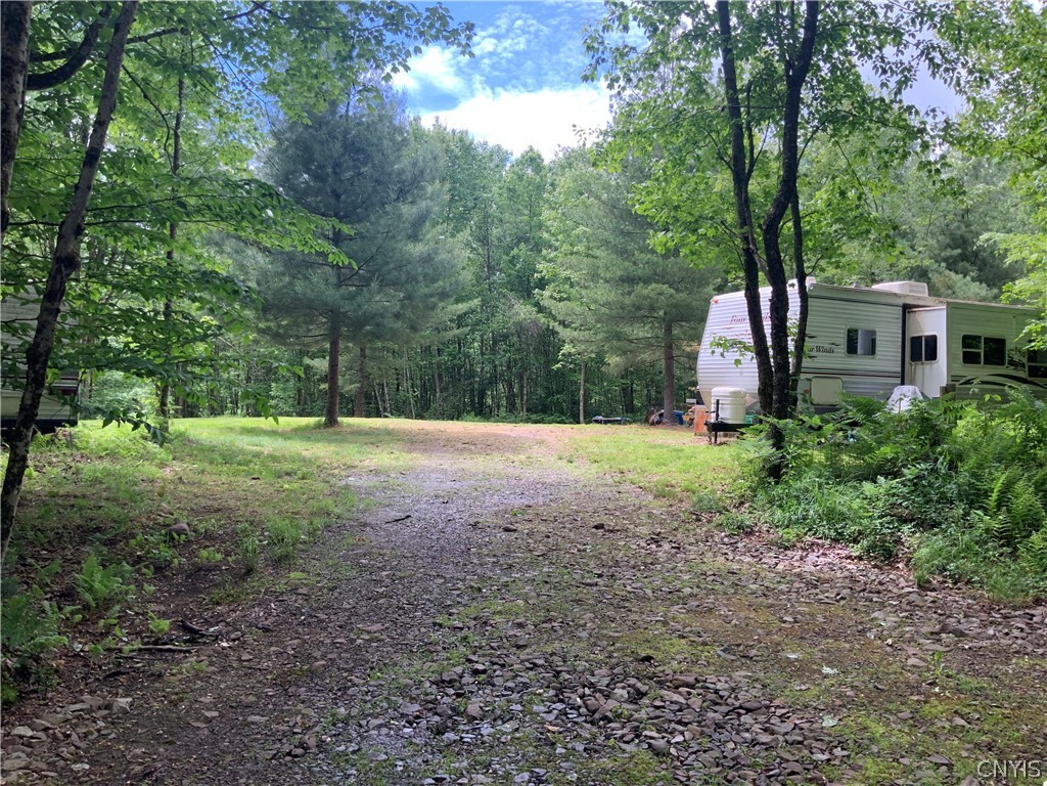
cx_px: 524
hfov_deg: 61.7
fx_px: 877
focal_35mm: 29
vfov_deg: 48.2
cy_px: 393
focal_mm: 3
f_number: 1.8
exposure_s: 1/287
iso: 16
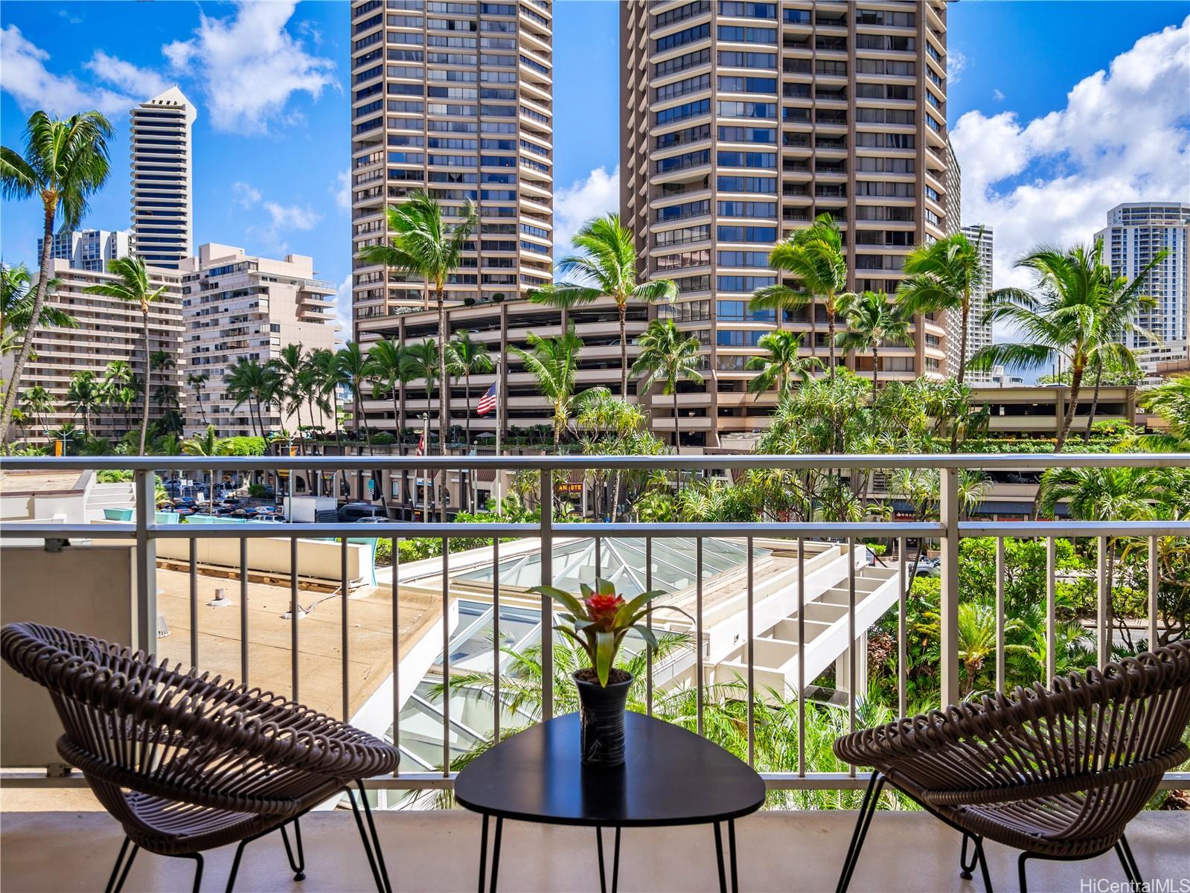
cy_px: 446
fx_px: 825
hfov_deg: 71.6
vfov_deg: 56.8
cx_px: 595
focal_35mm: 24
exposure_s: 1/6400
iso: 200
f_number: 4
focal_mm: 12
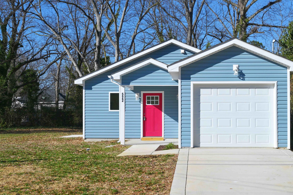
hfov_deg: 33.3
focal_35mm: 60
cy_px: 90
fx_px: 488
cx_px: 175
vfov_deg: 22.6
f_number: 8
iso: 100
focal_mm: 46
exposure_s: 1/500
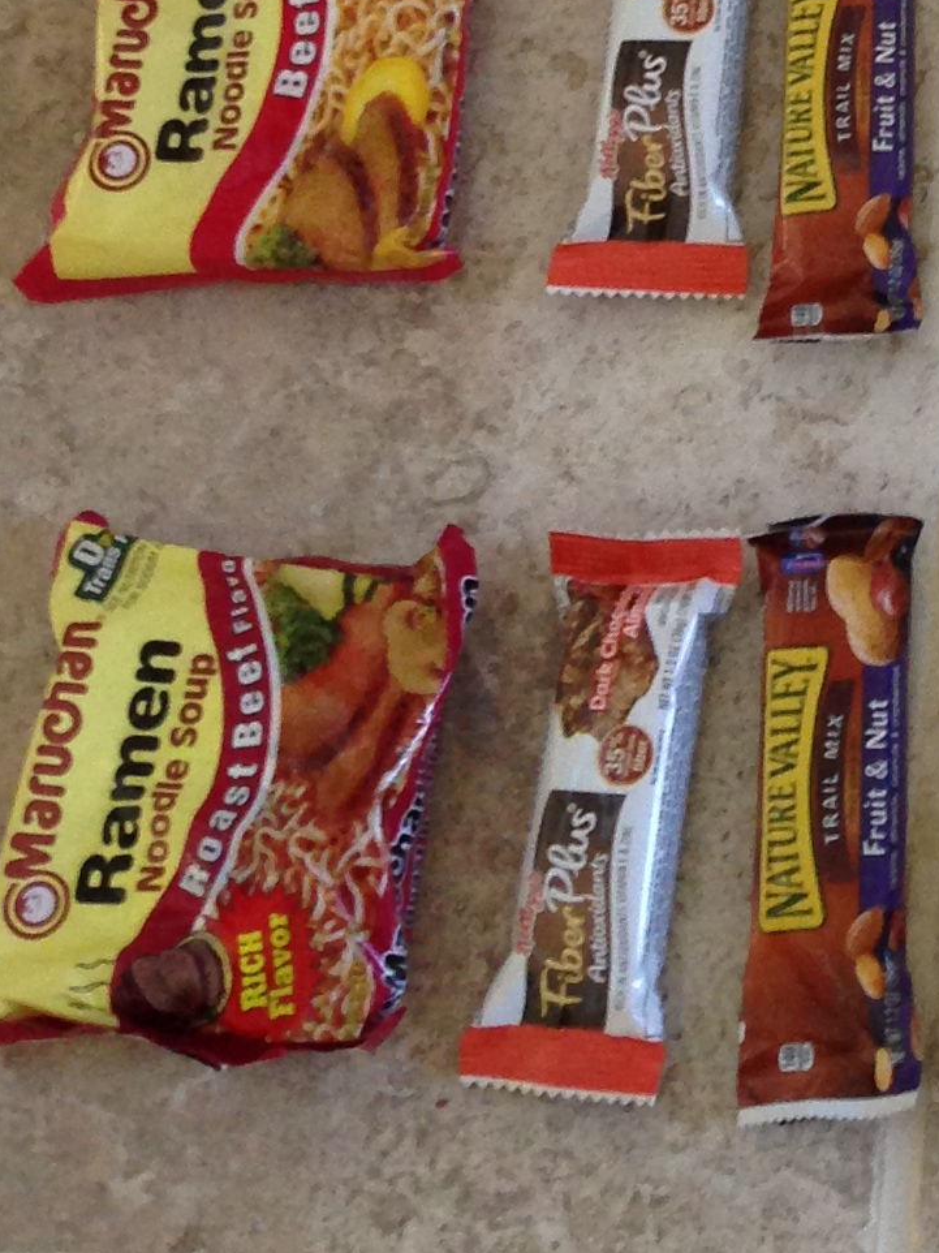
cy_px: -744
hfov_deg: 12.5
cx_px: 1465
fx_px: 4053
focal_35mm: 112
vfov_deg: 15.8
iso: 100
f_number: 2.4
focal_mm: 4.12
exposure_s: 1/20
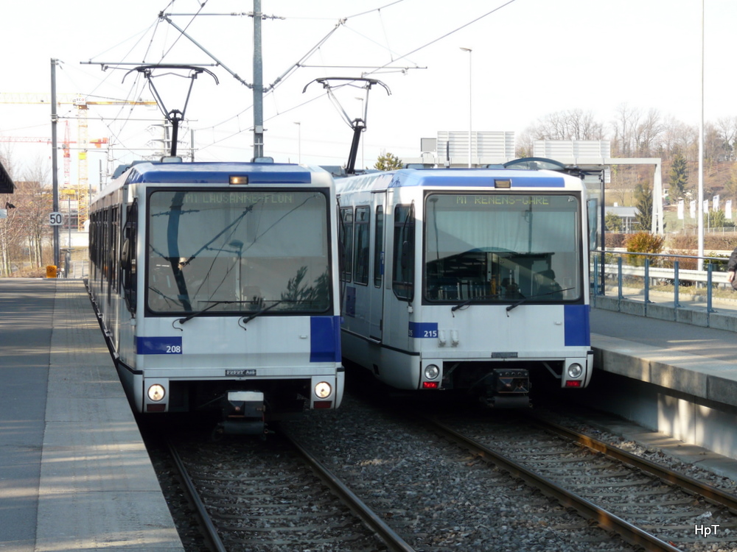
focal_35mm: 83
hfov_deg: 23.6
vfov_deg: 17.8
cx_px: 368
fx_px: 1767
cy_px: 276
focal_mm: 13.6
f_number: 4.5
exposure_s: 1/160
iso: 100
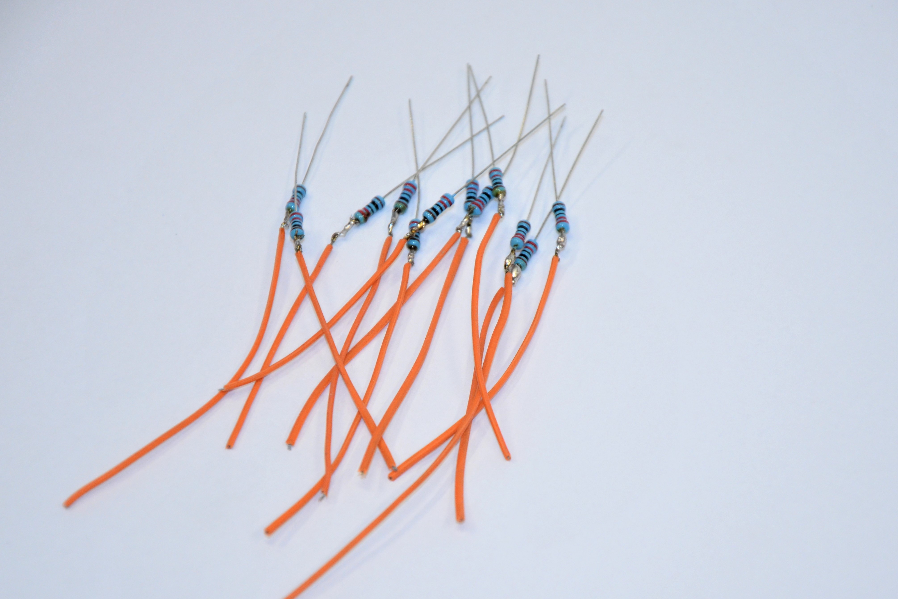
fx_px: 4804
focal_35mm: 193
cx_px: 454
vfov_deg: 7.1
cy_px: 335
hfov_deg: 10.7
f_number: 5.6
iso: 1000
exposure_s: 1/100
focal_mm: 105
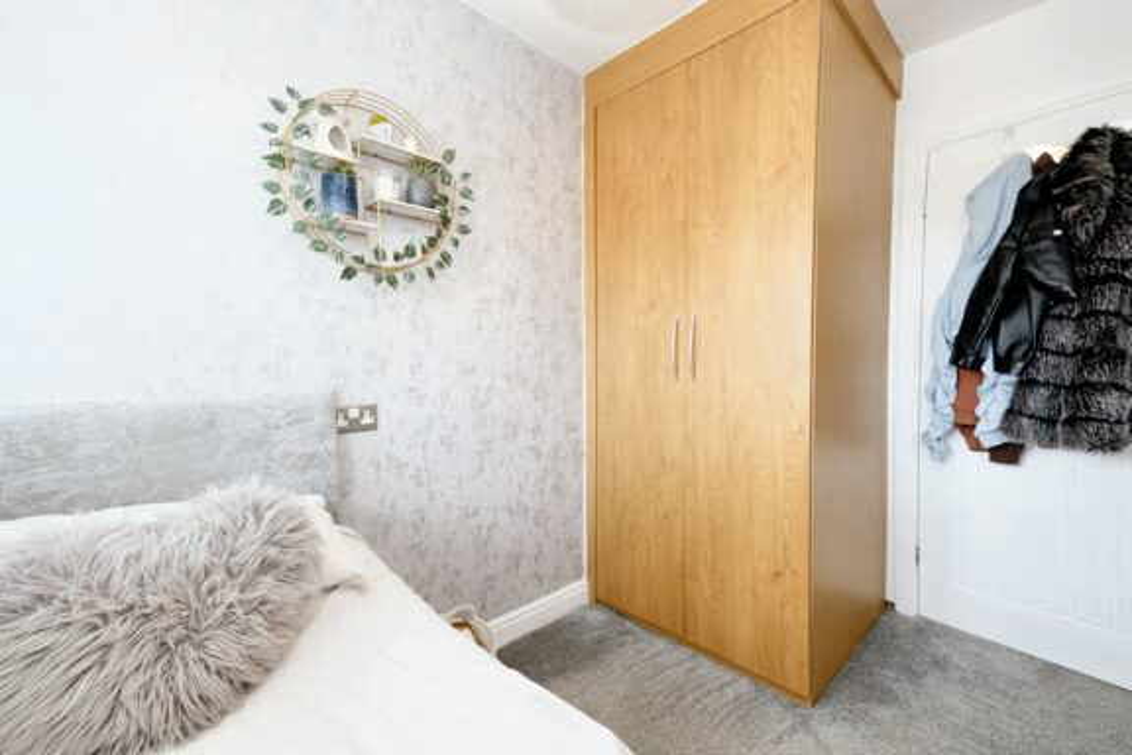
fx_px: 472
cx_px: 566
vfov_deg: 77.3
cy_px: 378
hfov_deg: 100.4
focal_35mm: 15
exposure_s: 1/42
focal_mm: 10
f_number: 4
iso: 800
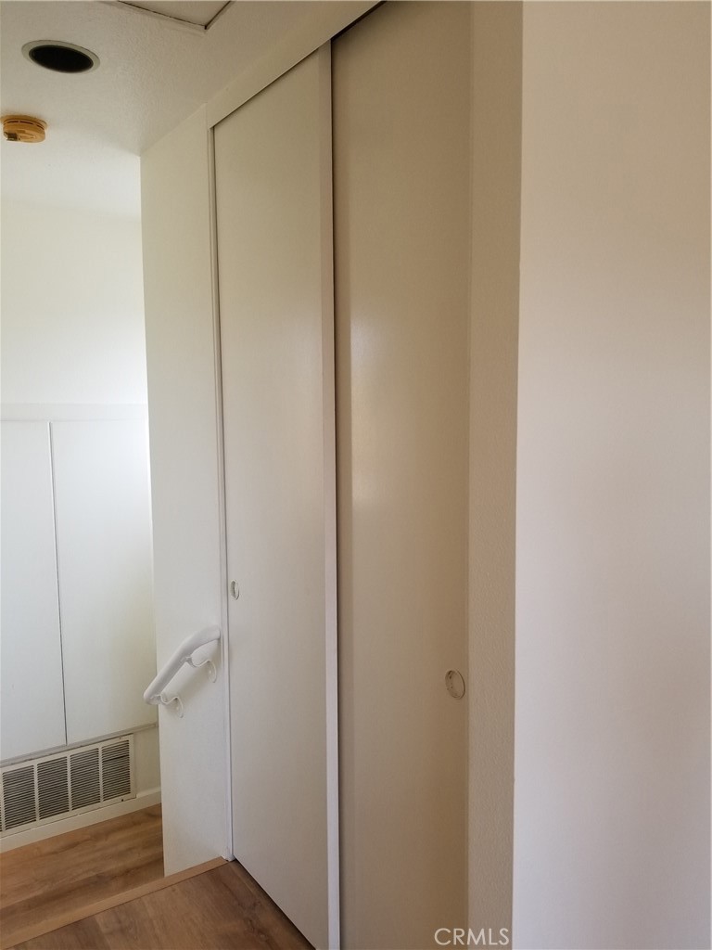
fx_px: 713
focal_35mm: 26
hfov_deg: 53.1
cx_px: 356
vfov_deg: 67.3
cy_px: 475
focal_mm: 4.25
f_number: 1.7
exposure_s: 1/150
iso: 50
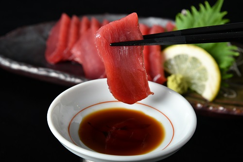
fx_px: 810
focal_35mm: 120
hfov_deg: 17.1
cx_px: 122
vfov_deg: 11.4
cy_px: 81
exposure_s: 1/250
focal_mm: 80
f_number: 9
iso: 320
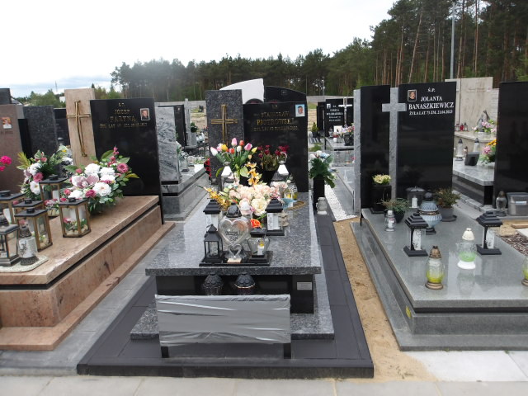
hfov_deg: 65.3
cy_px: 198
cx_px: 264
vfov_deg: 51.4
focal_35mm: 27
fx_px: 412
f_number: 3
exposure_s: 1/535
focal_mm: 4.9
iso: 100
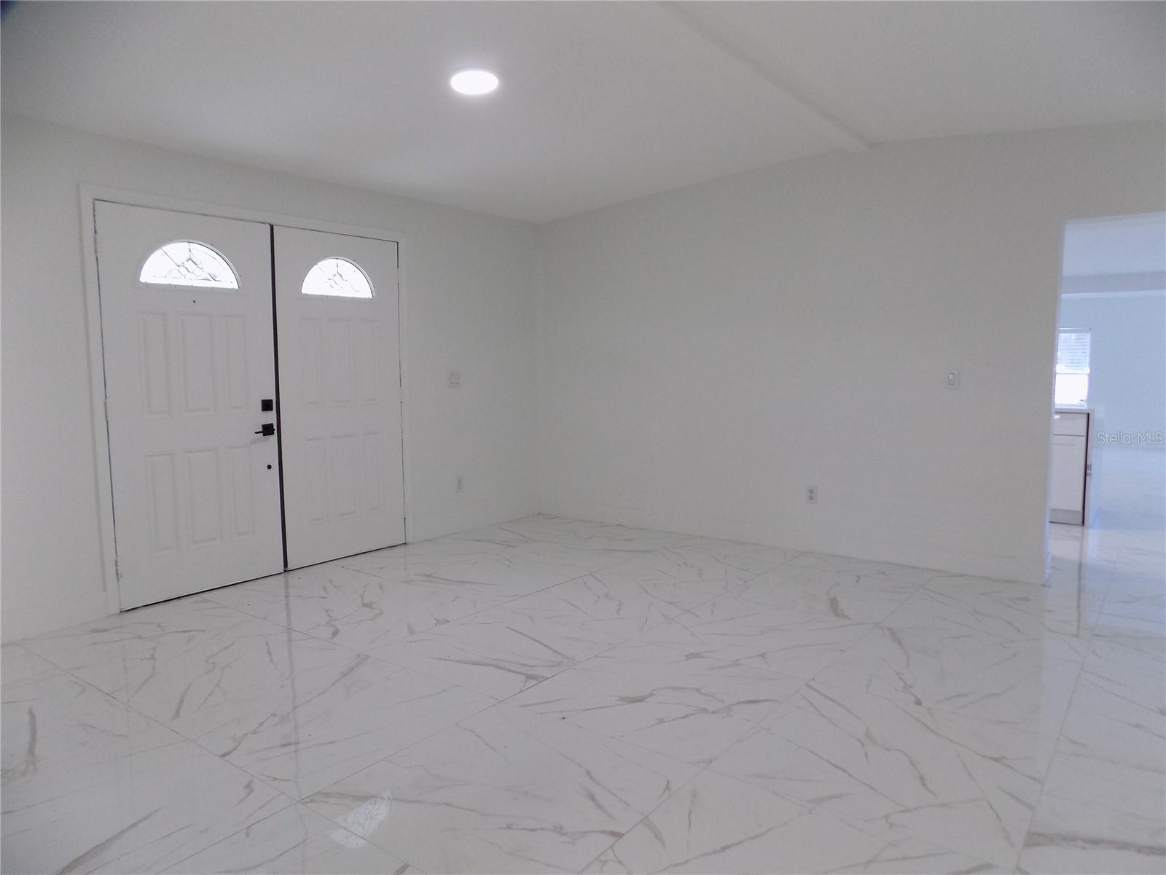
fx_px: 775
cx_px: 583
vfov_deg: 58.9
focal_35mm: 23
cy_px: 438
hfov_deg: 73.9
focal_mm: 4
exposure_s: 1/30
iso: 125
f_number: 3.1
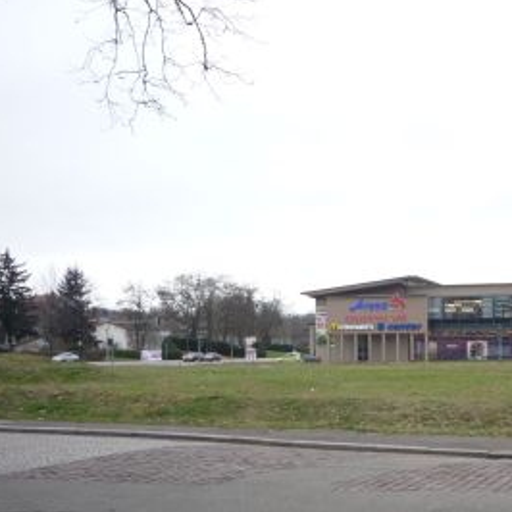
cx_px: 408
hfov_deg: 32.5
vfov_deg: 33.1
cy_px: 337
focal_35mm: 51
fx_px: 853
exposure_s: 1/100
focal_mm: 5.2
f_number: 3.5
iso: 100
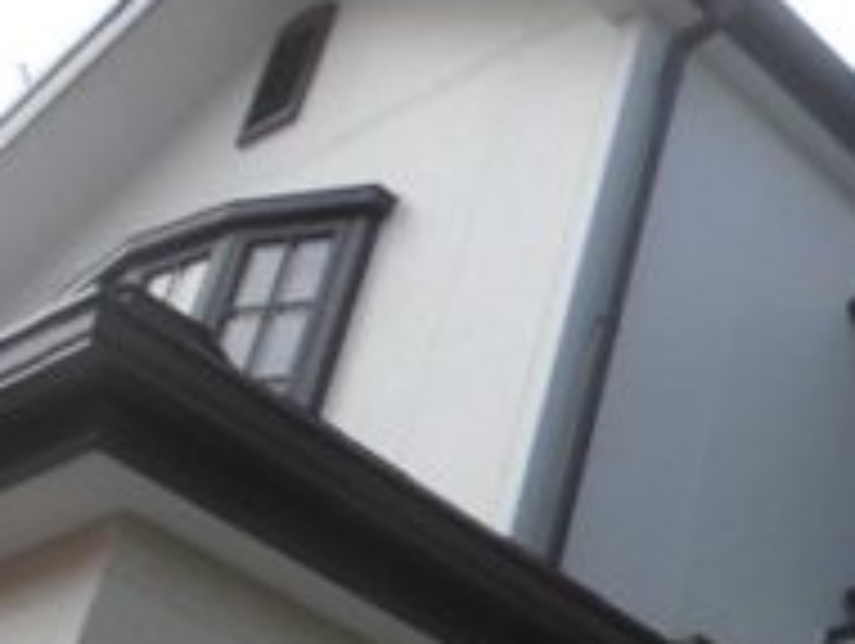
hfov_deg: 20.8
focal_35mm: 82
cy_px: 608
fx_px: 2028
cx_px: 1224
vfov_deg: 17.7
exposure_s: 1/320
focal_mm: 4.6
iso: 100
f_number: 3.5
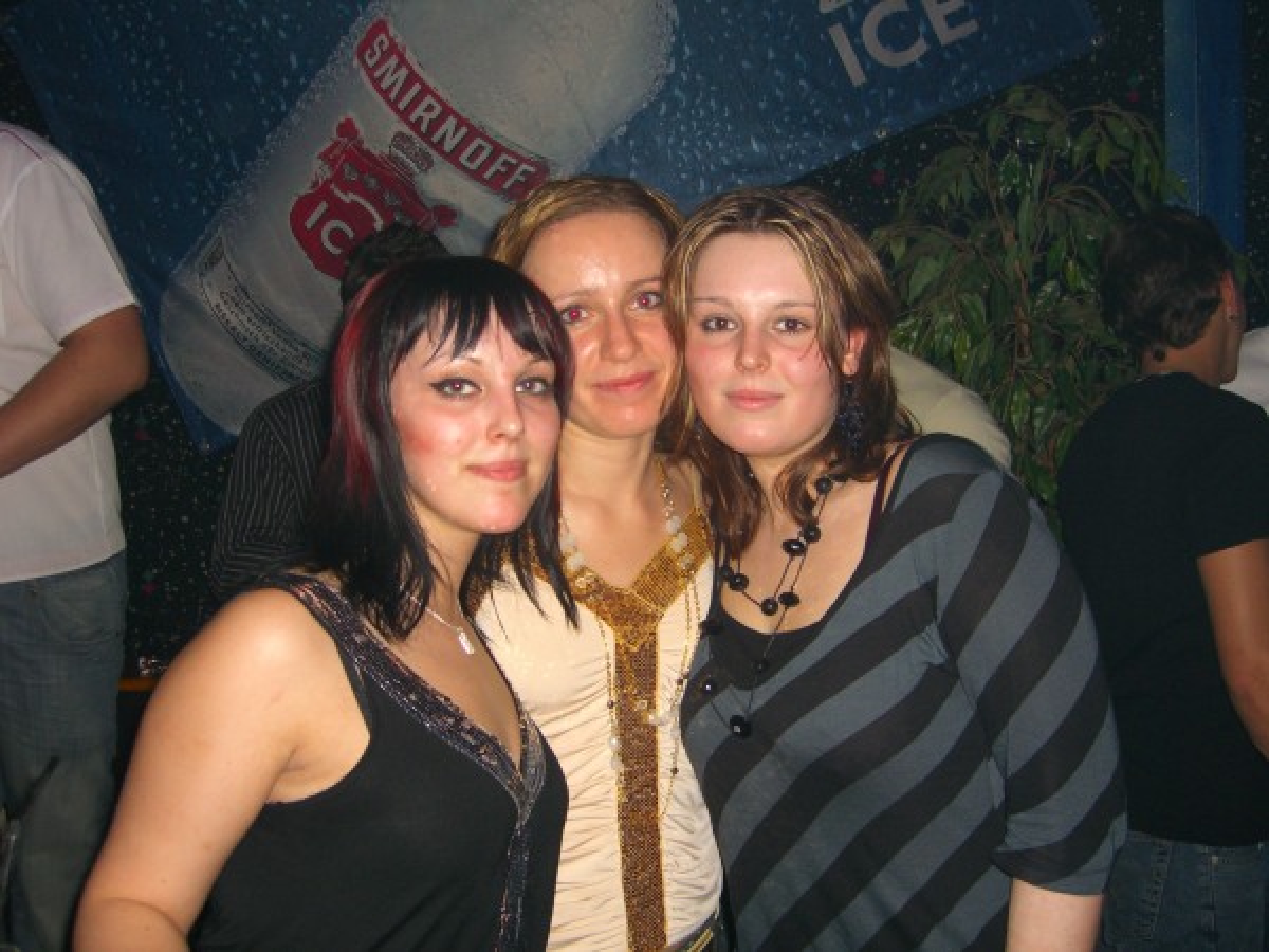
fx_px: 1393
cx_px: 634
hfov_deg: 49.0
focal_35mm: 38
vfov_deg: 37.7
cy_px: 476
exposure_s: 1/60
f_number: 2.8
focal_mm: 7.9
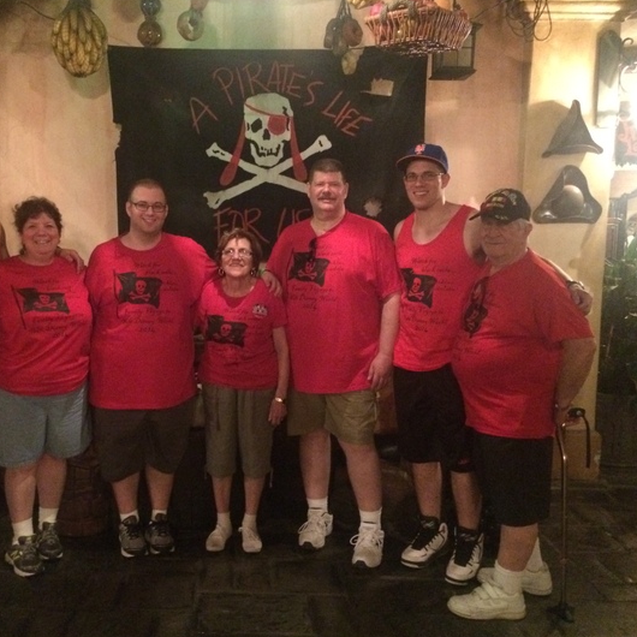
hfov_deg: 45.7
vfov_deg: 46.0
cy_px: 321
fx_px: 749
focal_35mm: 36
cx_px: 245
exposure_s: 1/15
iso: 2000
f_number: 2.2
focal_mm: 4.12
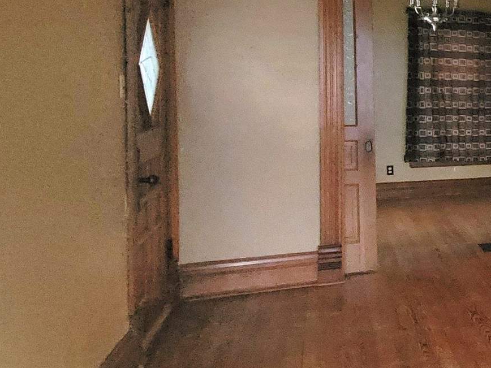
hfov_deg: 28.4
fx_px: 652
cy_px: 116
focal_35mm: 46
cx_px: 722
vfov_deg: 31.2
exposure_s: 1/24
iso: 1000
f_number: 2.2
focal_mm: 1.74
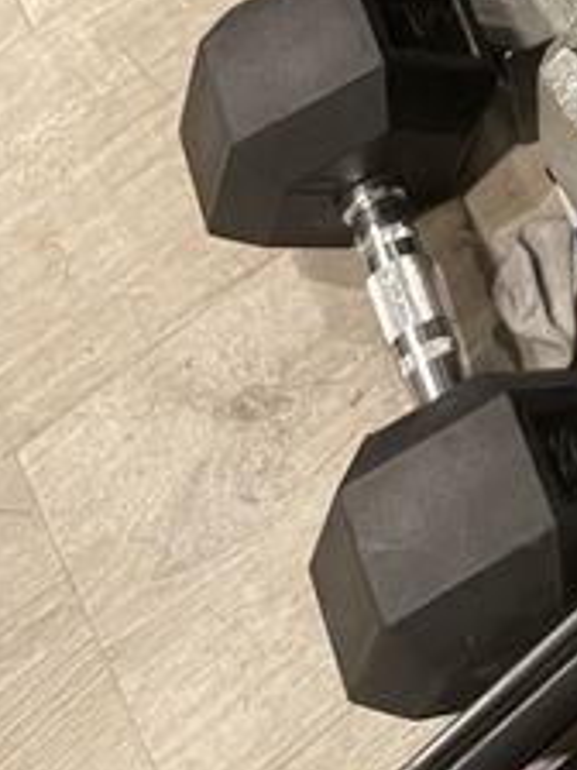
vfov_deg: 18.4
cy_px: -519
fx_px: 1978
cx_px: 896
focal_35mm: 89
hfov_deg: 15.2
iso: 400
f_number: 1.6
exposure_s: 1/60
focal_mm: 4.2
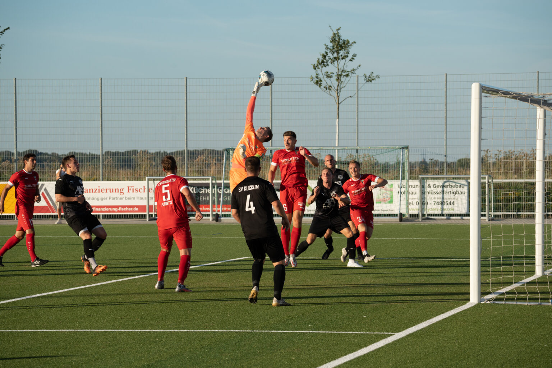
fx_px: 2442
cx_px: 276
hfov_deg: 12.9
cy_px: 184
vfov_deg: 8.6
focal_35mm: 159
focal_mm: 159.3
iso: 640
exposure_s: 1/1000
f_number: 9
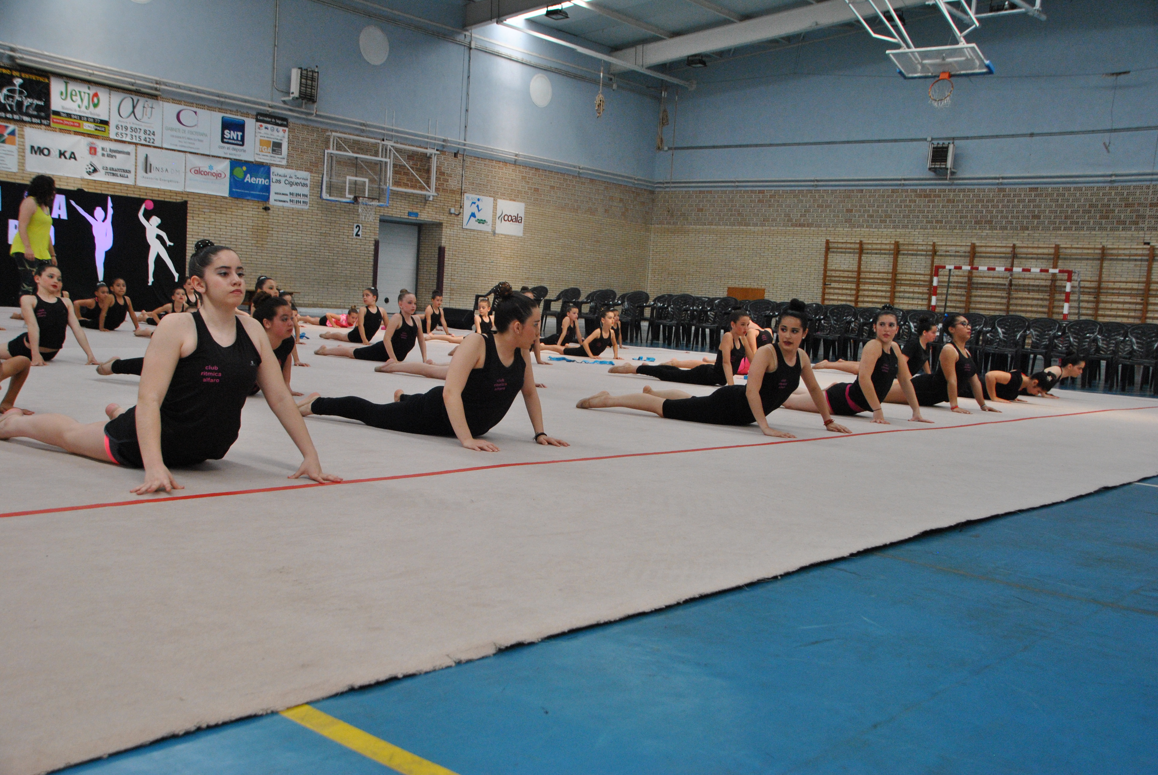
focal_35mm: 38
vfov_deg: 35.6
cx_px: 579
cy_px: 388
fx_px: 1208
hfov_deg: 51.2
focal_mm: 25
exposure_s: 1/160
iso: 800
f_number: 6.3
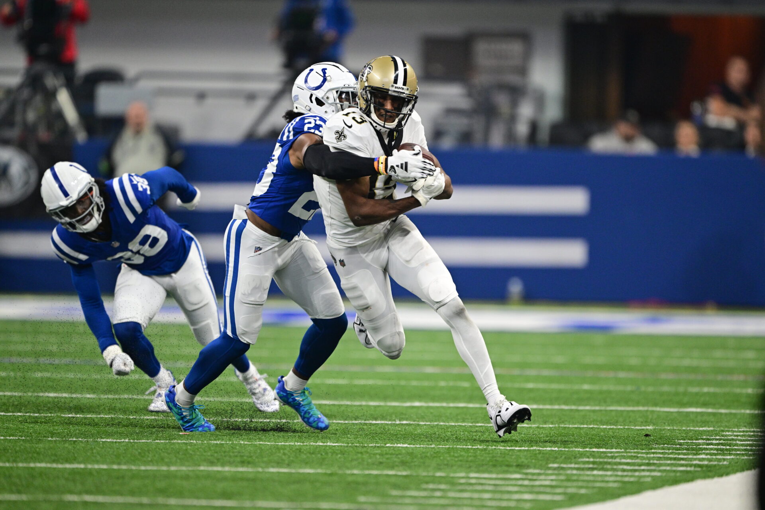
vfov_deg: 2.5
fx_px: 11899
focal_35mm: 560
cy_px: 255
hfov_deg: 3.7
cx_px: 382
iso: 3200
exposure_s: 1/1250
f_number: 4
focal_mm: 560
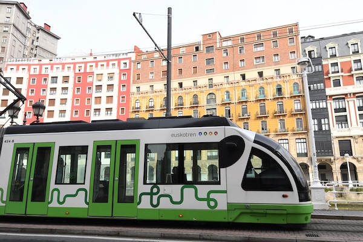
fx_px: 151
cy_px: 121
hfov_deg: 100.4
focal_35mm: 15
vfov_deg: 77.3
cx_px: 182
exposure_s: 1/640
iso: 500
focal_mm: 10
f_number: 7.1
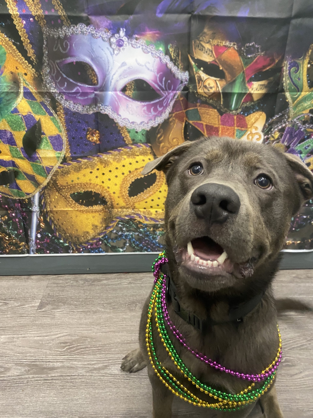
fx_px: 313
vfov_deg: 67.3
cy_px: 209
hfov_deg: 53.1
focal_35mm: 26
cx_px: 156
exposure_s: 1/60
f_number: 1.8
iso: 500
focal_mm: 4.25
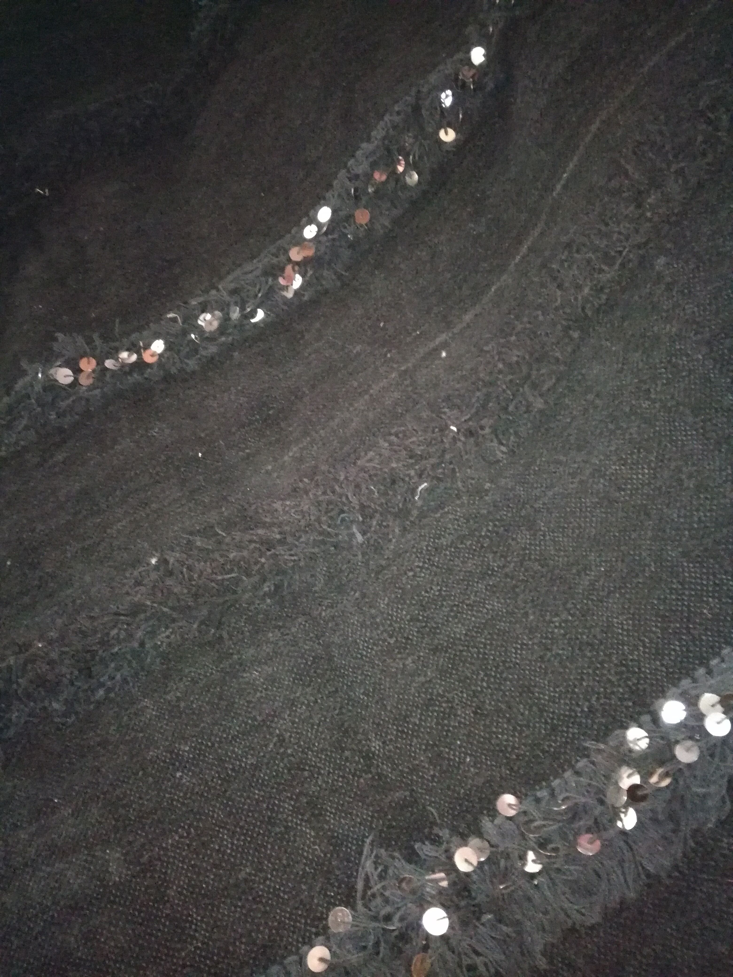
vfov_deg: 65.3
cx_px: 366
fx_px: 762
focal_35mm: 27
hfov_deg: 51.4
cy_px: 488
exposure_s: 1/12.5
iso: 3200
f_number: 2
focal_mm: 3.79
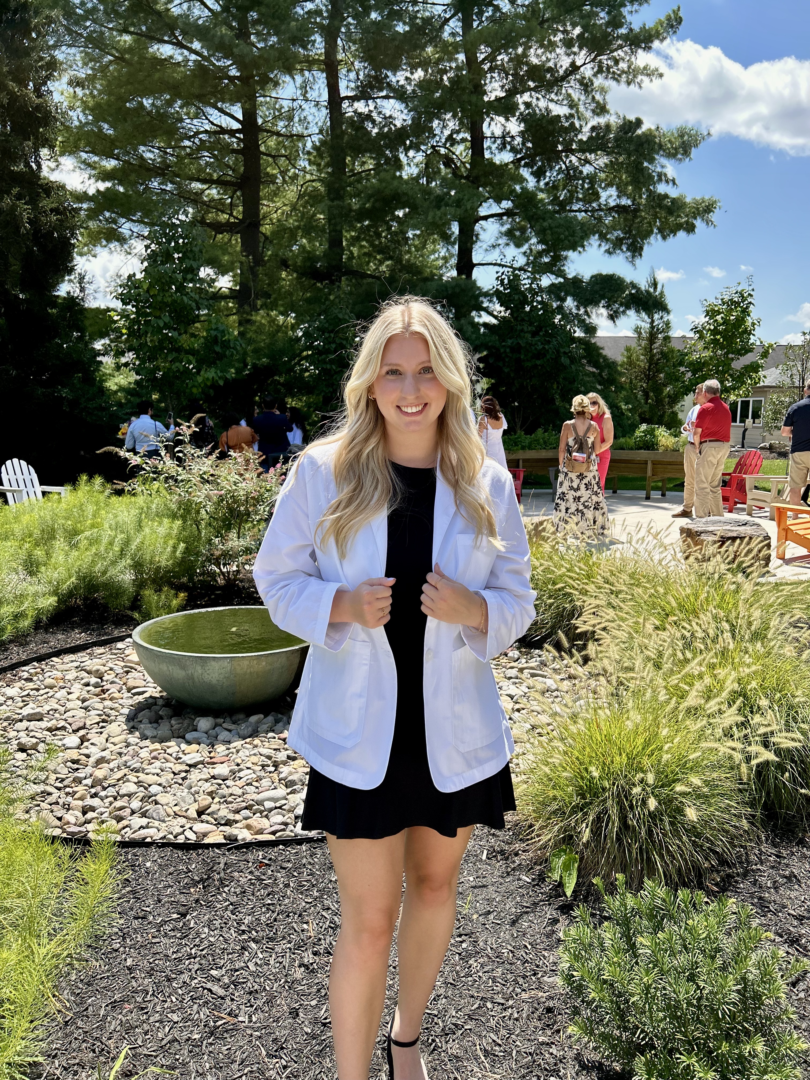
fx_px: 811
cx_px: 405
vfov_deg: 67.3
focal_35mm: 26
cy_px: 540
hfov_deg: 53.1
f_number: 1.5
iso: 50
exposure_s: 1/1934
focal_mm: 5.7
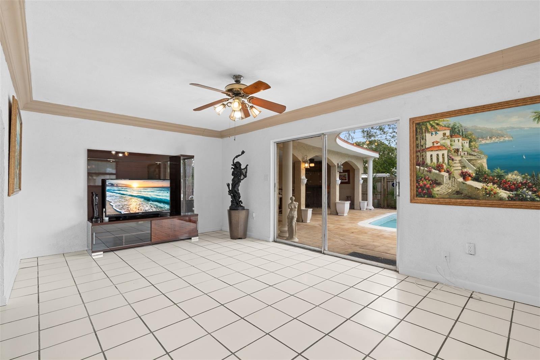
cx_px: 270
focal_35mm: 16
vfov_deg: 73.7
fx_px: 240
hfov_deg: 96.7
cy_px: 180
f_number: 9
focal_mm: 16
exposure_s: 1/2.5
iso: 250
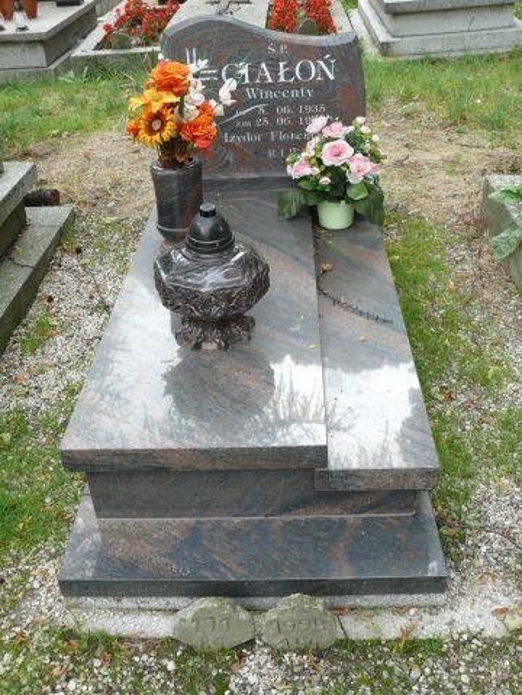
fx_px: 744
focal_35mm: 37
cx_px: 261
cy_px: 348
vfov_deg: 50.1
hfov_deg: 38.7
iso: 100
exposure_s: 1/100
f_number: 3.6
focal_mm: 7.9
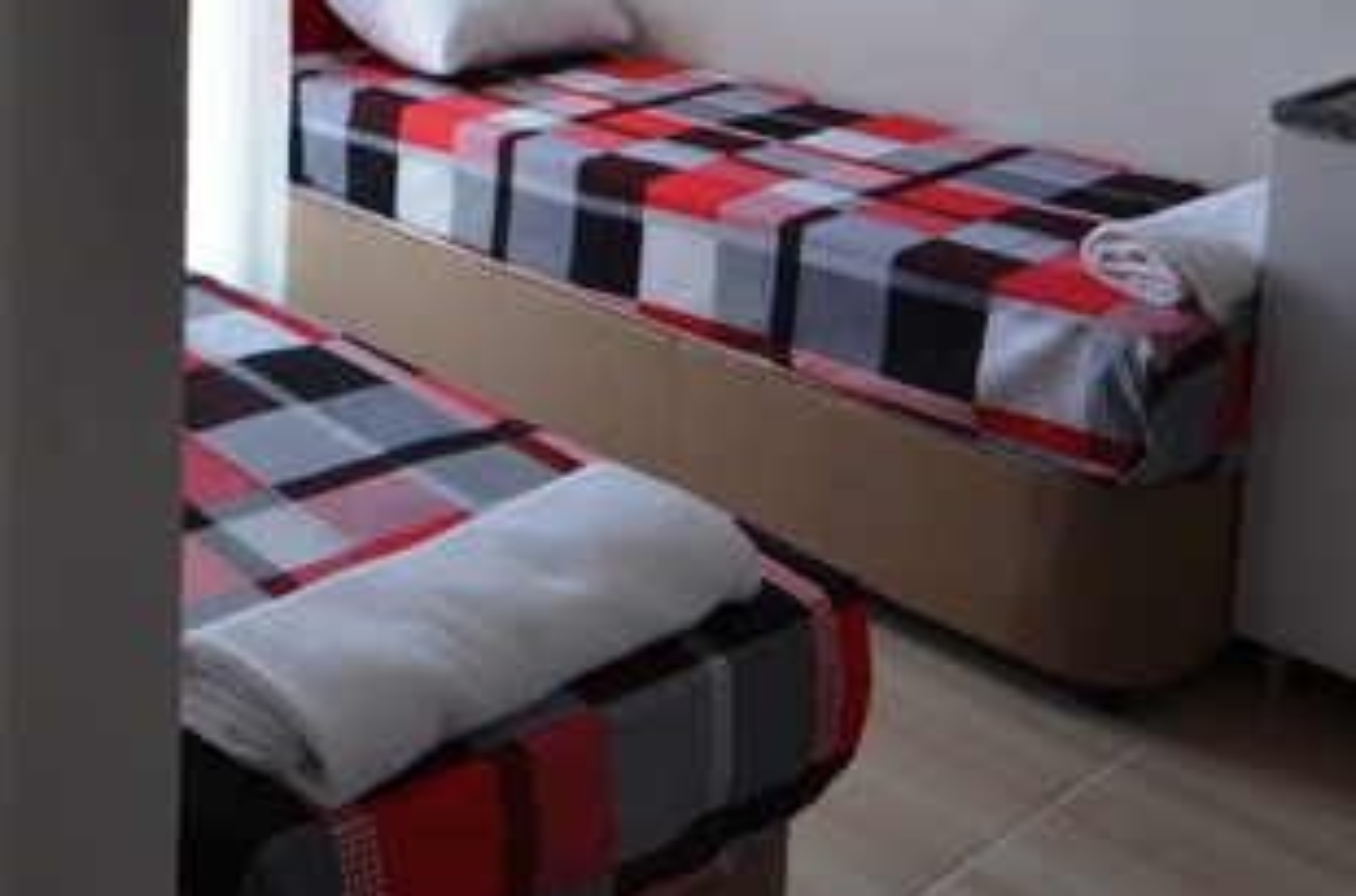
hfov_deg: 21.3
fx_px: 3494
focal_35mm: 93
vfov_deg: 14.2
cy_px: -135
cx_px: 61
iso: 280
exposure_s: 1/125
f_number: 5.6
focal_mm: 24
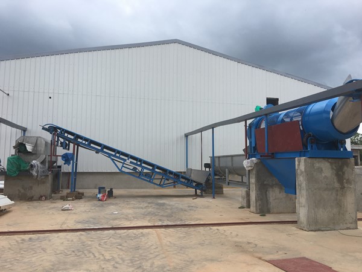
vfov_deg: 48.2
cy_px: 136
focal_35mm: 29
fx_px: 303
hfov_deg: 61.7
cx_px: 181
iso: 25
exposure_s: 1/950
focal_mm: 4.15
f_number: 2.2
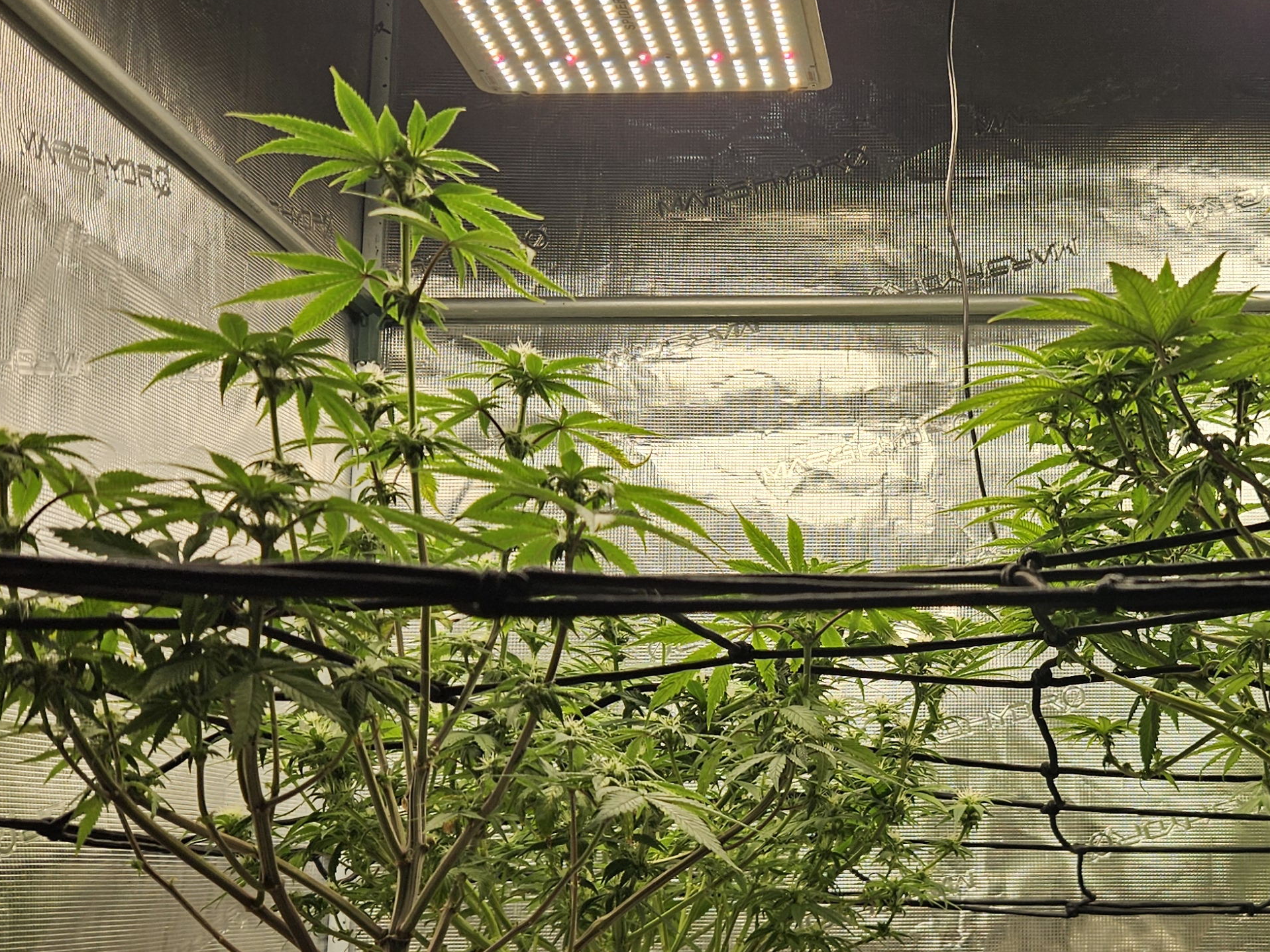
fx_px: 1761
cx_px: 1018
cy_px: 644
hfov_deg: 38.2
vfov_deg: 30.0
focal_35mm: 48
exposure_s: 1/1195
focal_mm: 5.4
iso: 25
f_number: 1.8
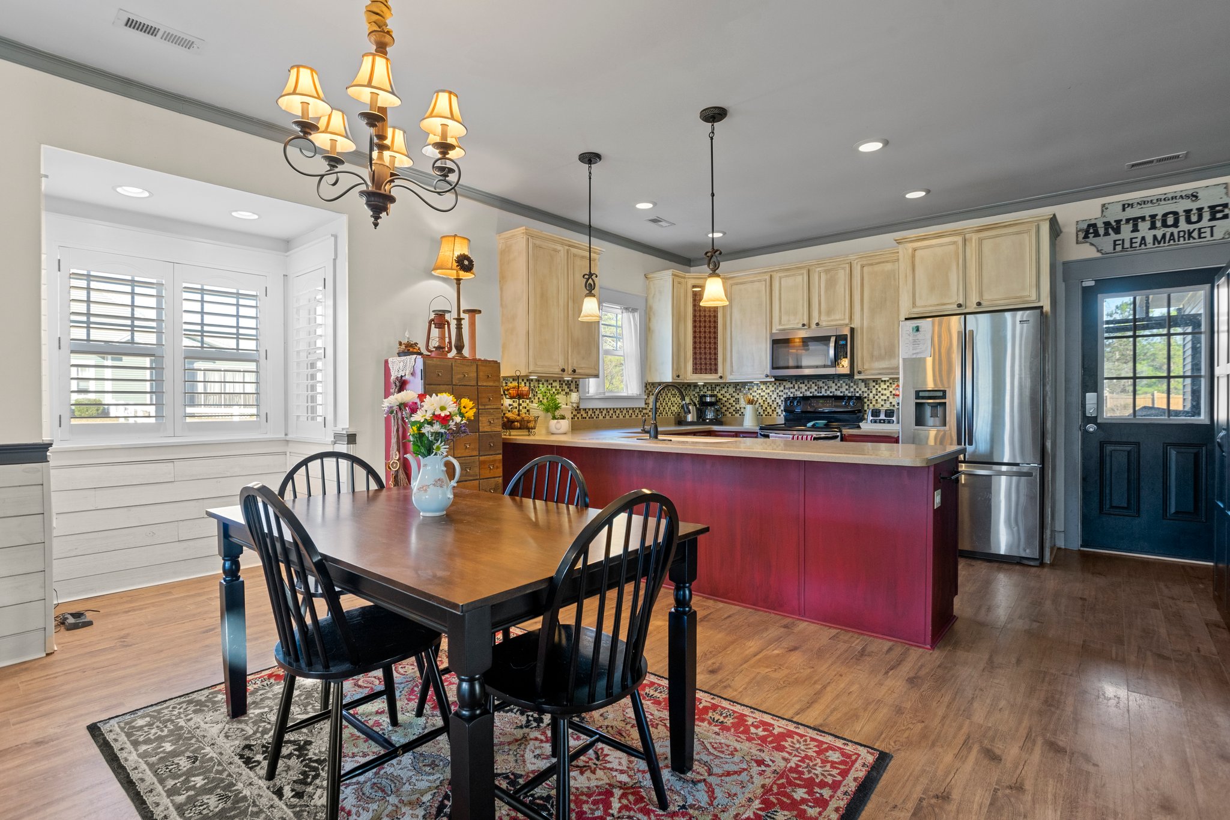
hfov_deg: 93.3
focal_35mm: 17
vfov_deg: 70.4
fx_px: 581
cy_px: 410
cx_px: 615
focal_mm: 17
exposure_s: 1/5
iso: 400
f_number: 8
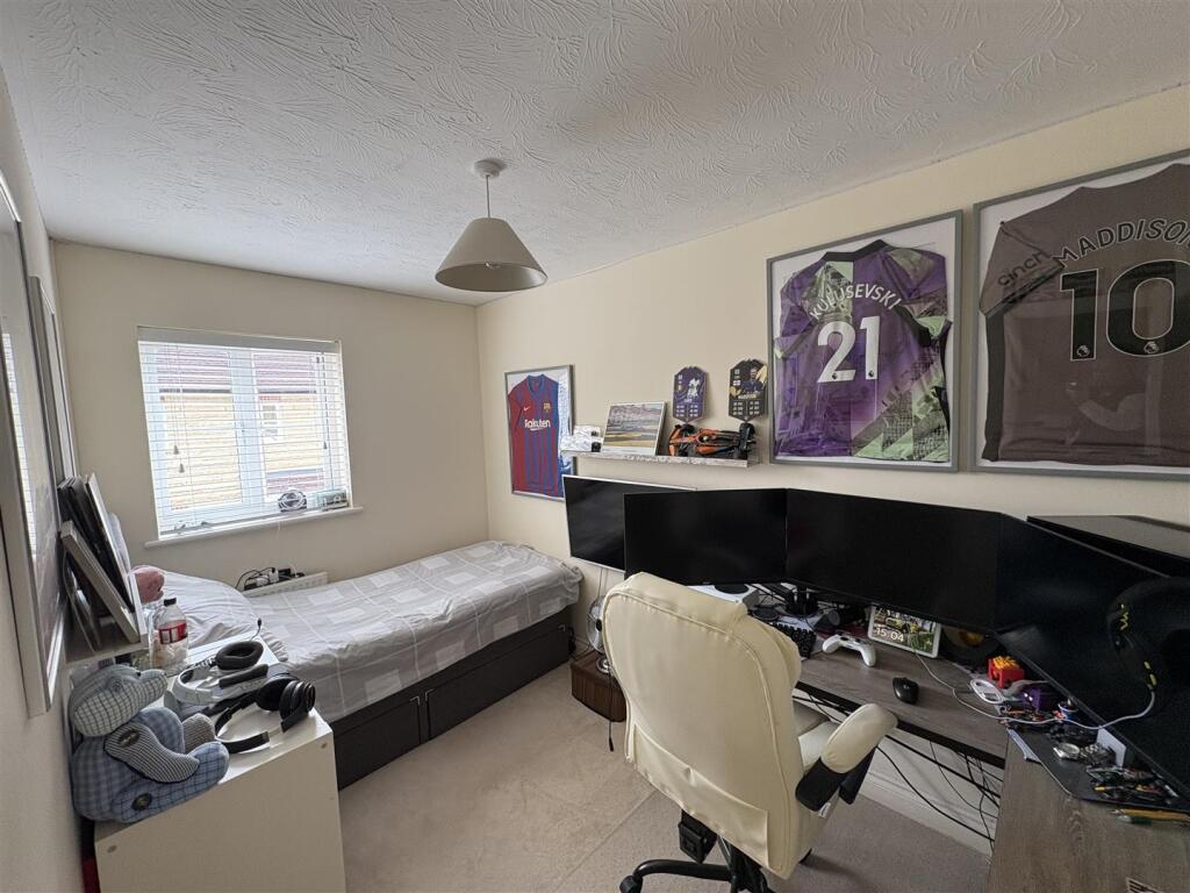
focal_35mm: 14
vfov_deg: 85.7
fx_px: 481
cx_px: 595
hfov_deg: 102.1
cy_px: 446
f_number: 2.2
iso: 160
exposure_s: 1/99
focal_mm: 2.22
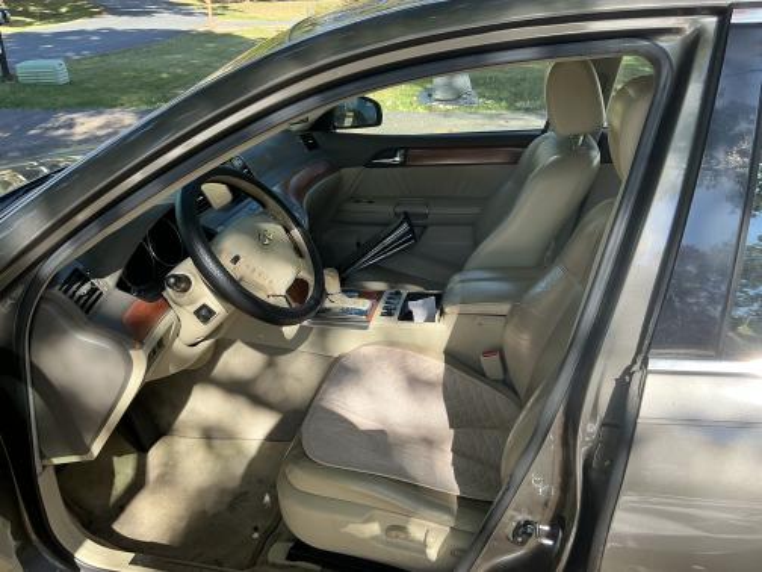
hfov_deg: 63.4
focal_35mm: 28
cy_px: 286
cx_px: 381
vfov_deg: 49.7
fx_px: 616
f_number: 1.8
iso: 20
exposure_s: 1/175
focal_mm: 3
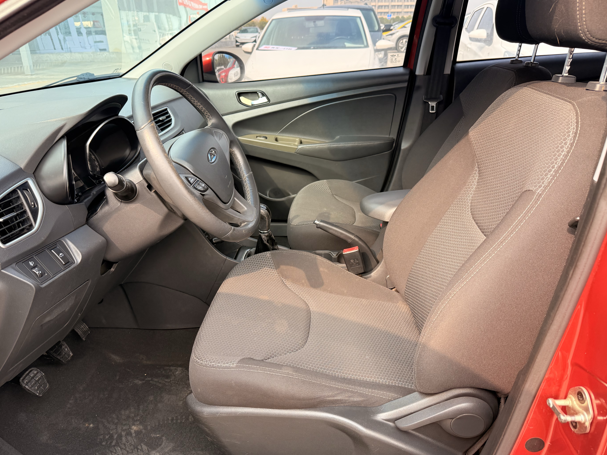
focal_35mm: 25
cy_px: 221
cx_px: 300
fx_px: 438
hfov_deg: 69.4
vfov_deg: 54.9
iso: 100
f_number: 1.78
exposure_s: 1/459
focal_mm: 6.76
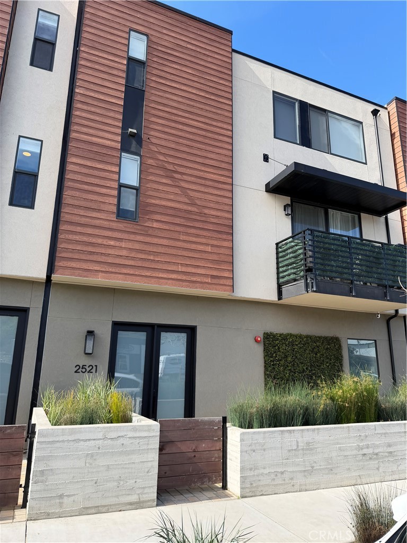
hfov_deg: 56.8
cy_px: 272
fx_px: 376
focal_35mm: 24
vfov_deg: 71.6
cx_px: 204
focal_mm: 6.76
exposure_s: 1/1653
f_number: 1.78
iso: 80
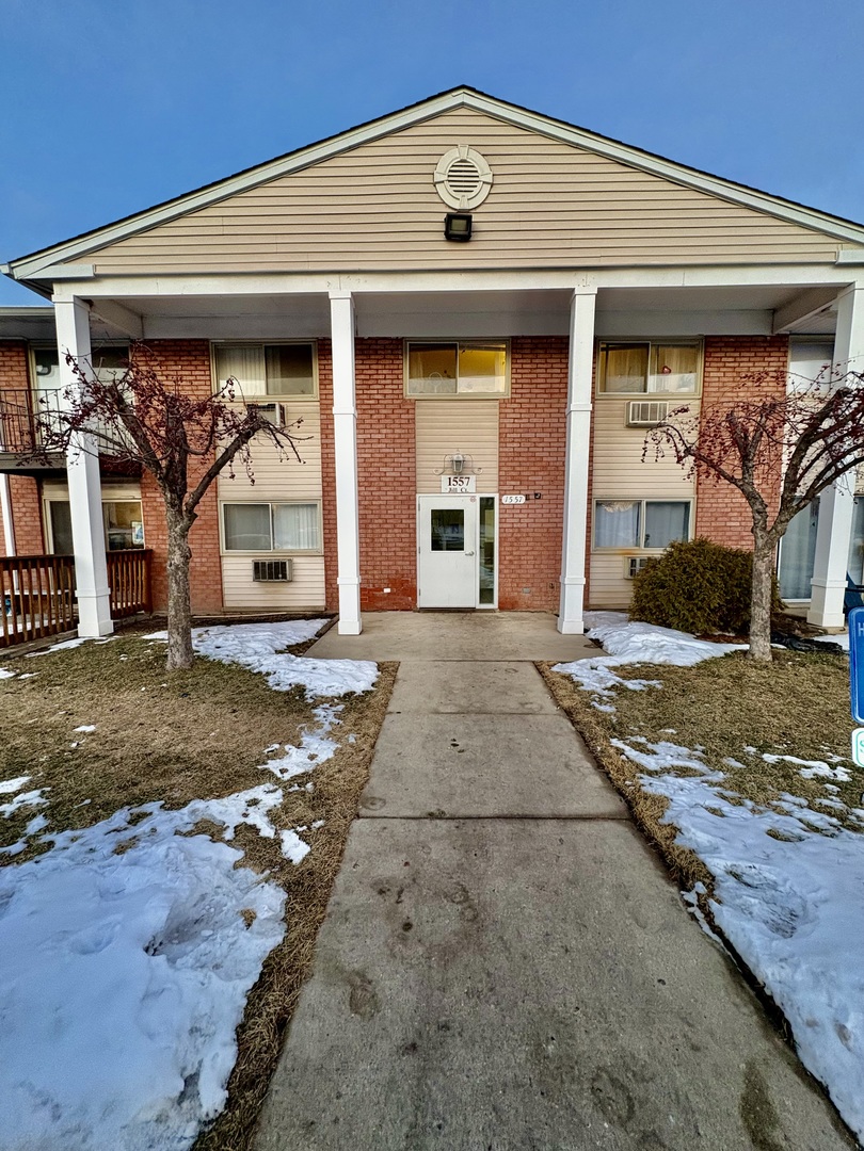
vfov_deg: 102.1
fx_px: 466
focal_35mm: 14
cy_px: 576
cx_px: 432
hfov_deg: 85.7
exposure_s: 1/60
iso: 250
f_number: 2.2
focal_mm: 2.22
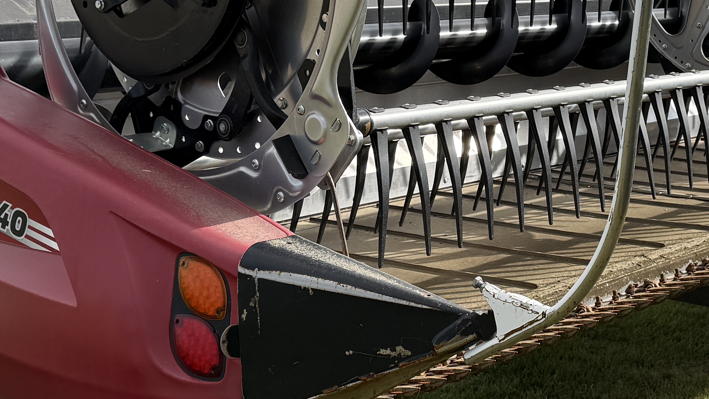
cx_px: 589
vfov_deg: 17.0
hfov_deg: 28.9
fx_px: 1335
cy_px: 137
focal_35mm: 71
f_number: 1.78
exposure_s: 1/2801
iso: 80
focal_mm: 6.76
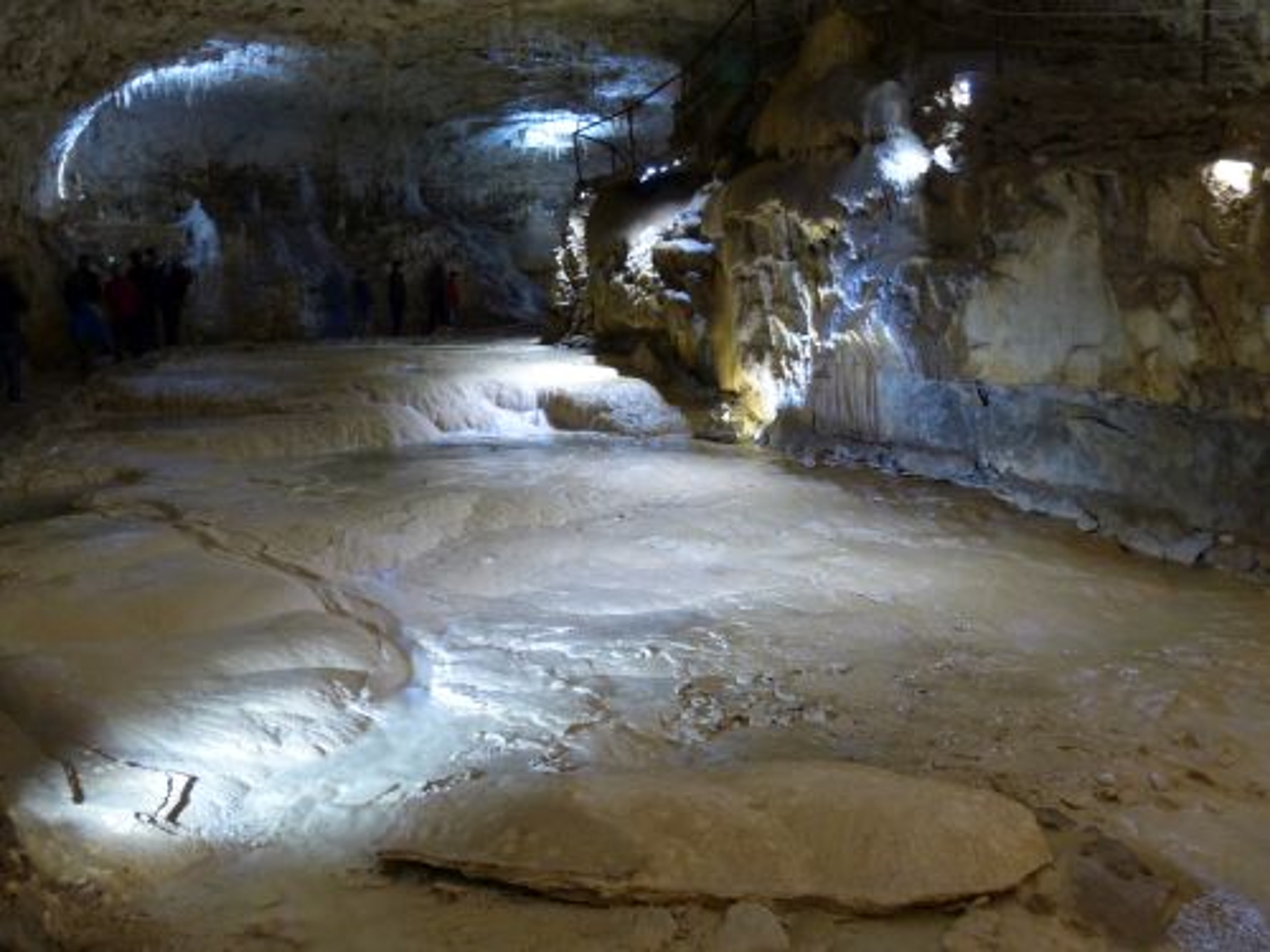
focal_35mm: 32
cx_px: 635
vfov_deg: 44.2
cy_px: 476
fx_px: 1174
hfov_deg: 56.8
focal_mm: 5.8
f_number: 4
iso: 200
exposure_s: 1/2
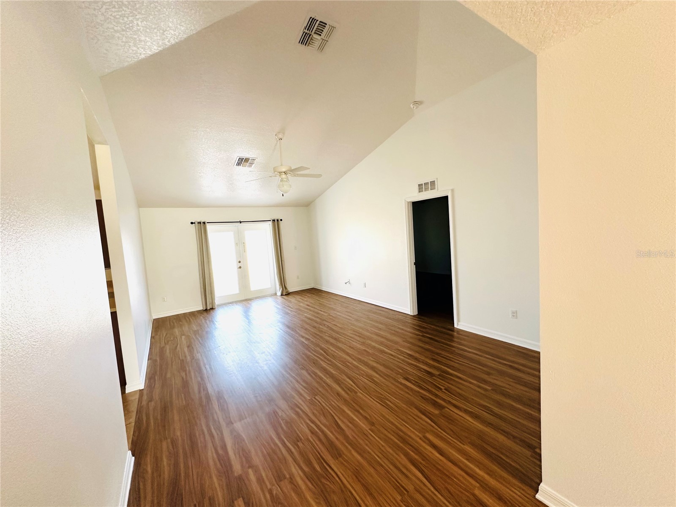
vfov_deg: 85.7
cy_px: 254
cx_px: 338
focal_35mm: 14
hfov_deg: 102.1
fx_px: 273
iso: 200
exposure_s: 1/99
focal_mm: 2.22
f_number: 2.2
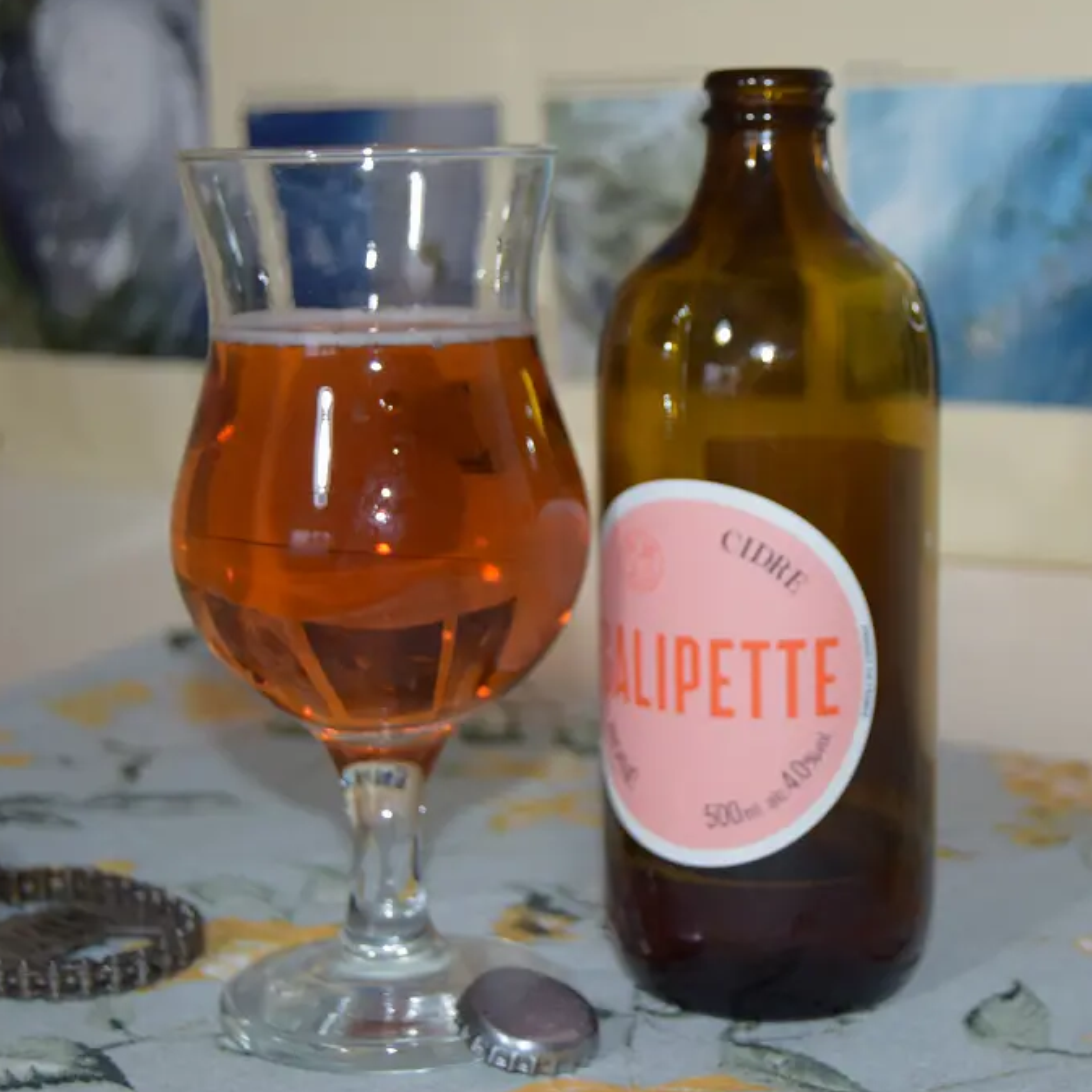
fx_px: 2356
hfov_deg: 26.1
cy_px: 544
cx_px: 594
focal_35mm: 66
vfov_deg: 26.1
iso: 400
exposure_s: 1/60
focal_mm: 34
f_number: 4.5
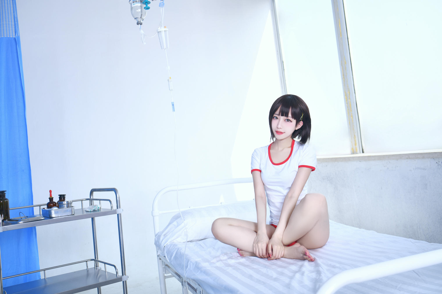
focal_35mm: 35
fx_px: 430
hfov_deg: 54.4
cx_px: 221
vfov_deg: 37.9
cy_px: 147
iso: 64
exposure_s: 1/200
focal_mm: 35
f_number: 4
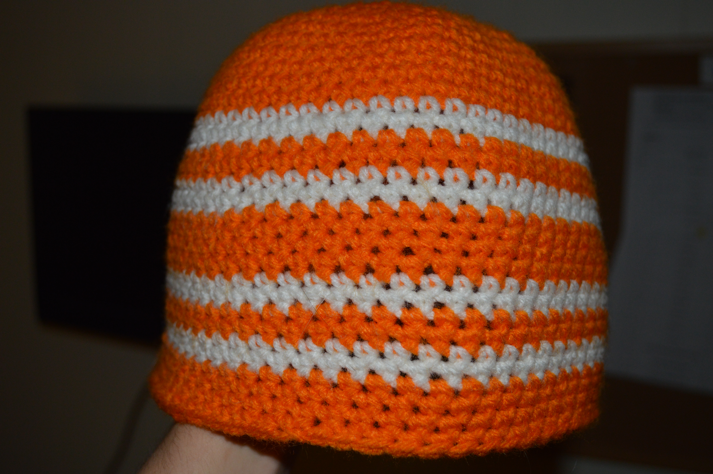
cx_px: 356
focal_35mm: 39
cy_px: 237
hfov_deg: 49.6
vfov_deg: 34.1
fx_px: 772
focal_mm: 26
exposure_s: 1/60
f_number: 4.2
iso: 720
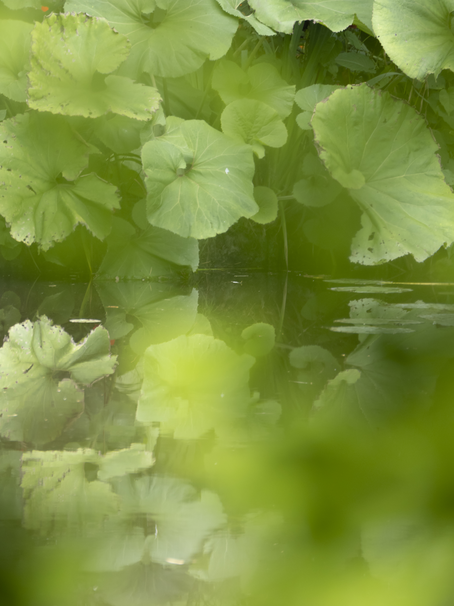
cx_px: 227
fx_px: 7554
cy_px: 303
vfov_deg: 4.6
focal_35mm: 432
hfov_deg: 3.4
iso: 320
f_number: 4
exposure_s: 1/125
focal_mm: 146
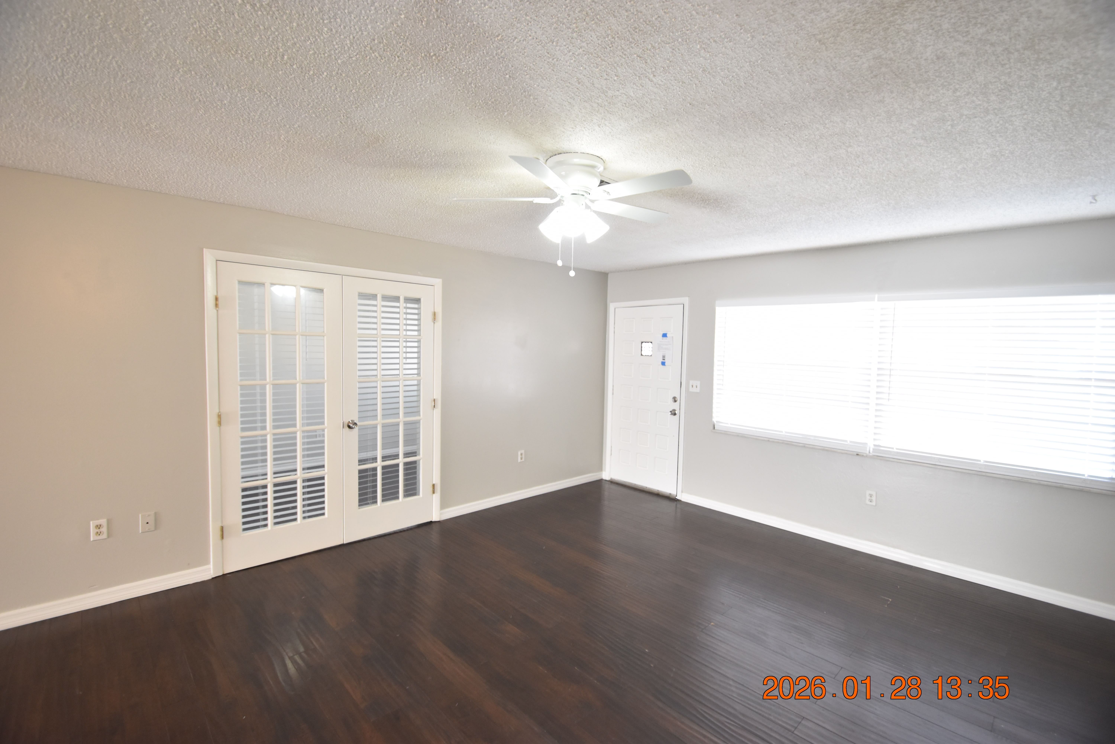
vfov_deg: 77.3
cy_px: 372
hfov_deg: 100.4
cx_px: 558
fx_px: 465
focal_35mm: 15
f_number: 3.5
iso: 800
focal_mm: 10
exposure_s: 1/45
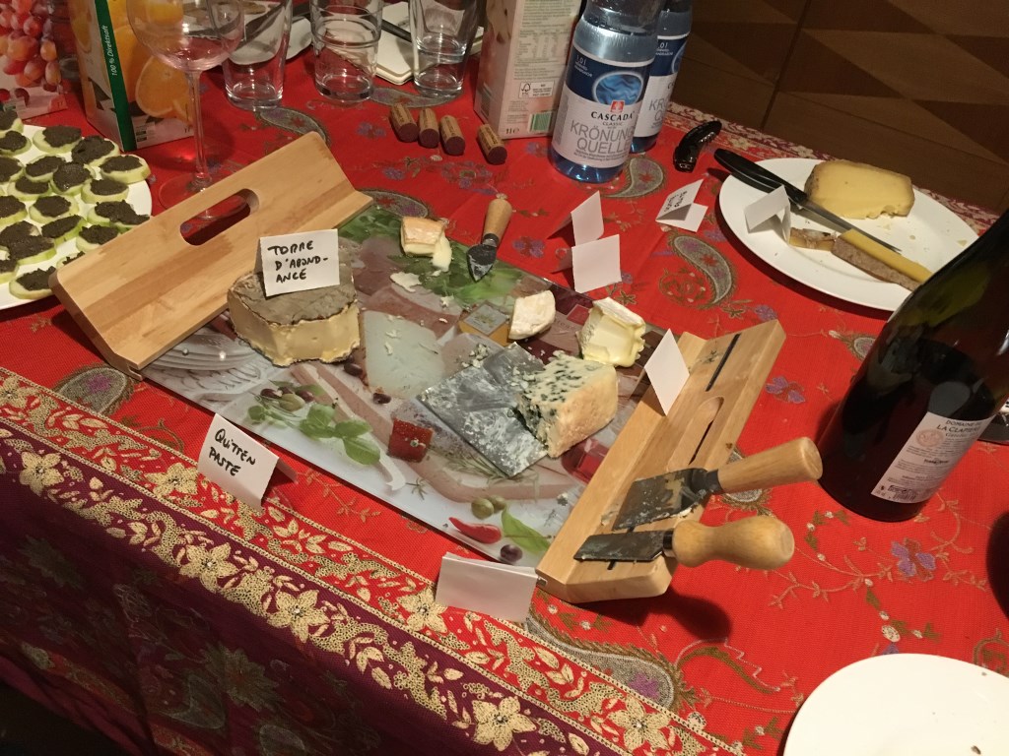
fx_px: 845
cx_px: 504
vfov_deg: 48.2
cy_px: 378
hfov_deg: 61.7
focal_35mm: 29
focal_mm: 4.15
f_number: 2.2
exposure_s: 1/17
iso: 250
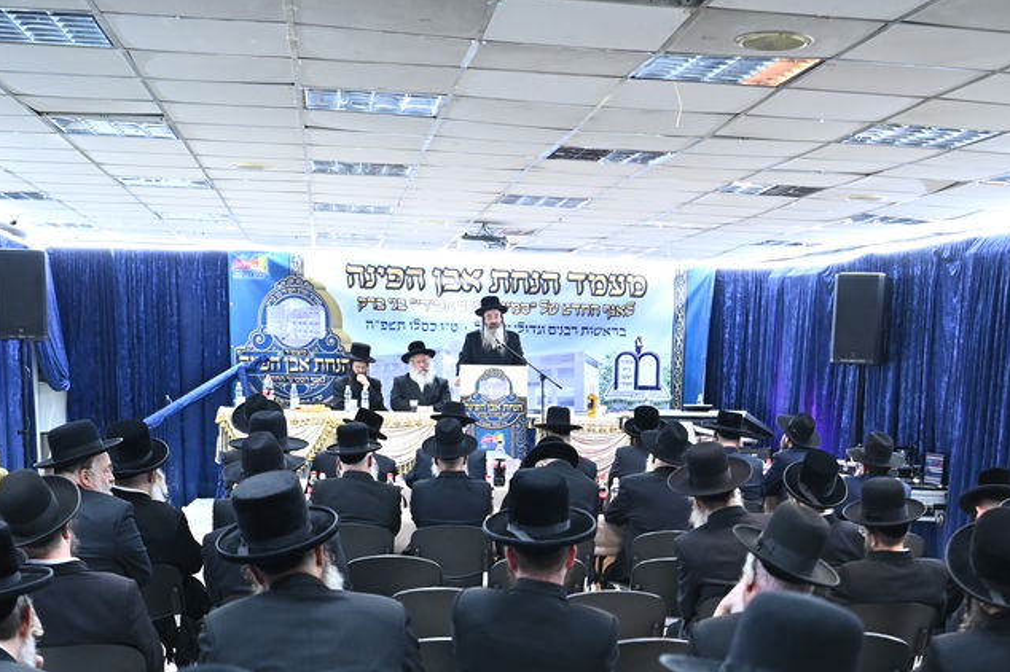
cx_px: 628
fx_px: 1486
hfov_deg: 37.3
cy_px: 738
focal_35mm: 53
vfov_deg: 23.9
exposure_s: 1/125
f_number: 2.8
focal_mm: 24
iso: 1600
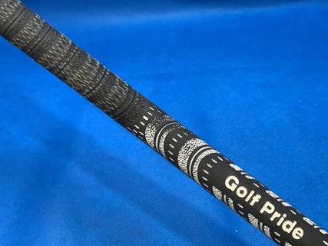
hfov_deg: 47.8
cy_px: 128
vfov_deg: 36.8
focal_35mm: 39
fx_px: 369
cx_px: 144
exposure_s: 1/60
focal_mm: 4.25
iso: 100
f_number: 1.8
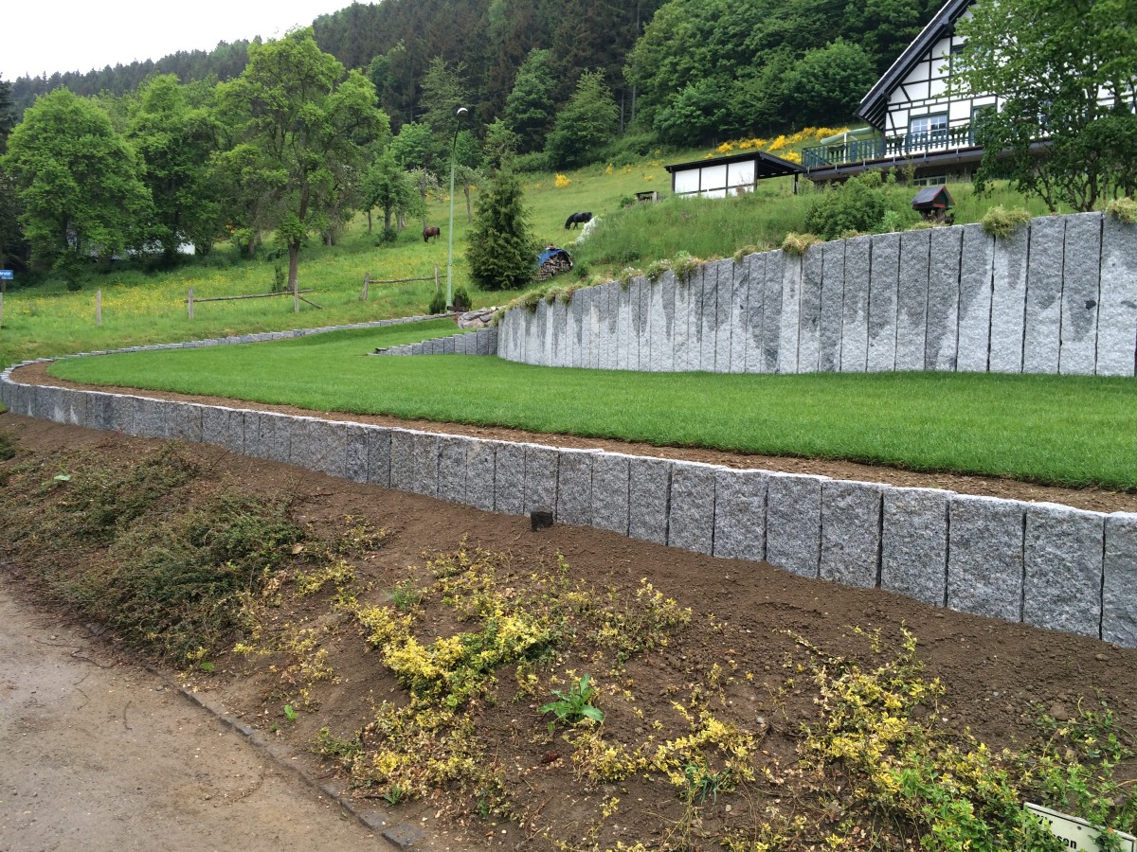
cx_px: 568
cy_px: 426
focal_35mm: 29
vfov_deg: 48.2
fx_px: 953
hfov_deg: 61.7
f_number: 2.2
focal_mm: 4.15
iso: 32
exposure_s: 1/120
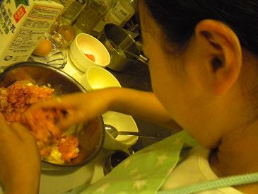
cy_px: 97
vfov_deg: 35.2
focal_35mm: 41
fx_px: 306
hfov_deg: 45.8
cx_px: 129
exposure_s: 1/39.1
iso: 800
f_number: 3.5
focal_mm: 7.4
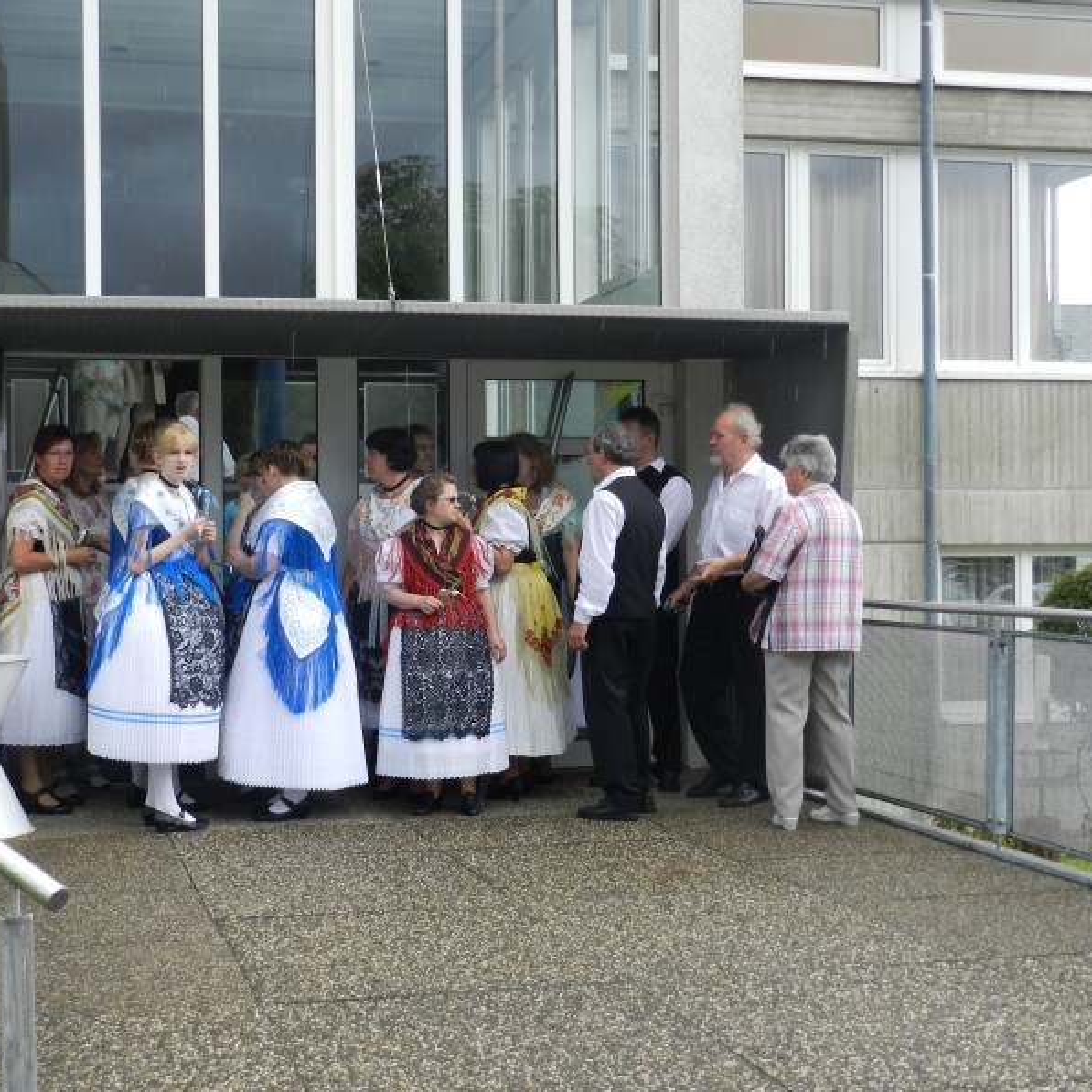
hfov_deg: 37.3
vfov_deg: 37.6
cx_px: 388
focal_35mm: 45
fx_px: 1606
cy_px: 547
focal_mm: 6.7
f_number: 4
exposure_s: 1/200
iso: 160
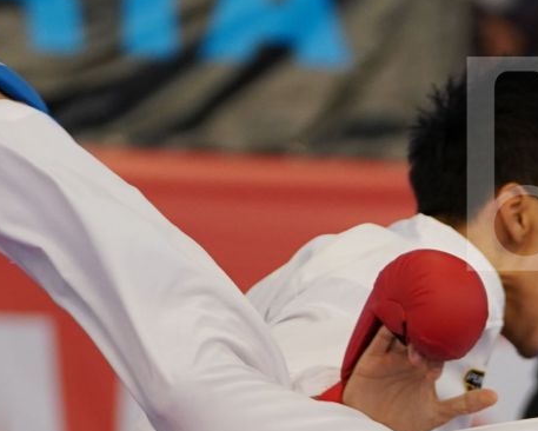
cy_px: 581
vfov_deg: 3.5
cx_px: 577
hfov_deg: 4.3
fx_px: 7120
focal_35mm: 447
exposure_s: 1/1000
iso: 1600
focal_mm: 121
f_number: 2.8
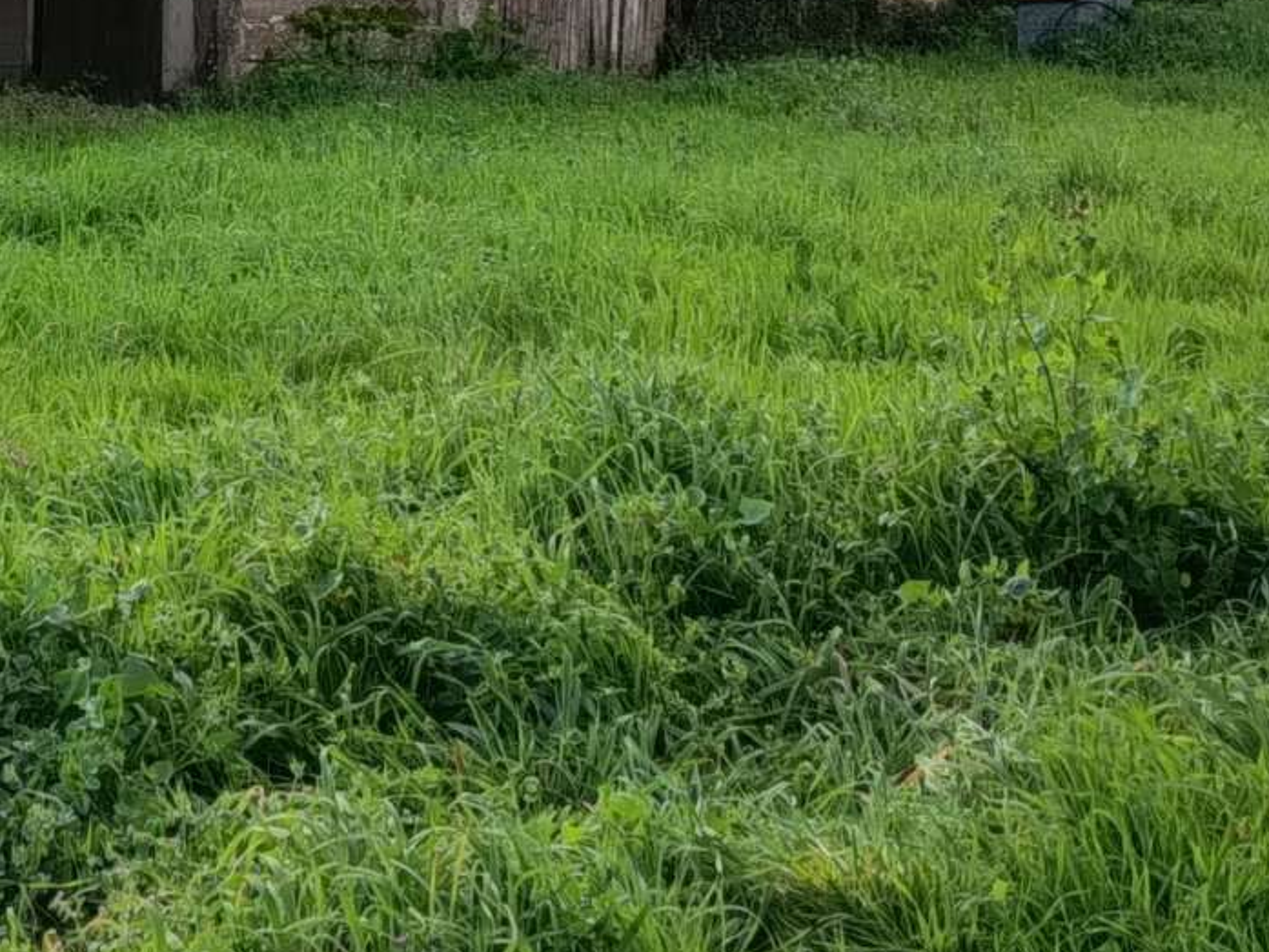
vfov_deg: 14.8
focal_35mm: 99
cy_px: 65
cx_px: -64
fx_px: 3630
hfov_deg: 19.2
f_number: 1.7
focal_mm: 5.24
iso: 50
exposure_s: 1/209
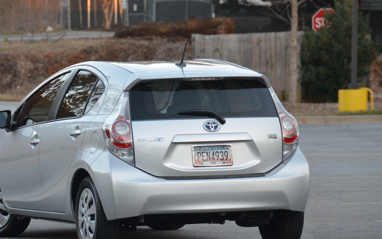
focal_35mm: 256
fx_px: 2665
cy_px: 143
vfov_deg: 5.1
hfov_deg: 8.2
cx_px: 148
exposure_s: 1/400
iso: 1600
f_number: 5.6
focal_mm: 130
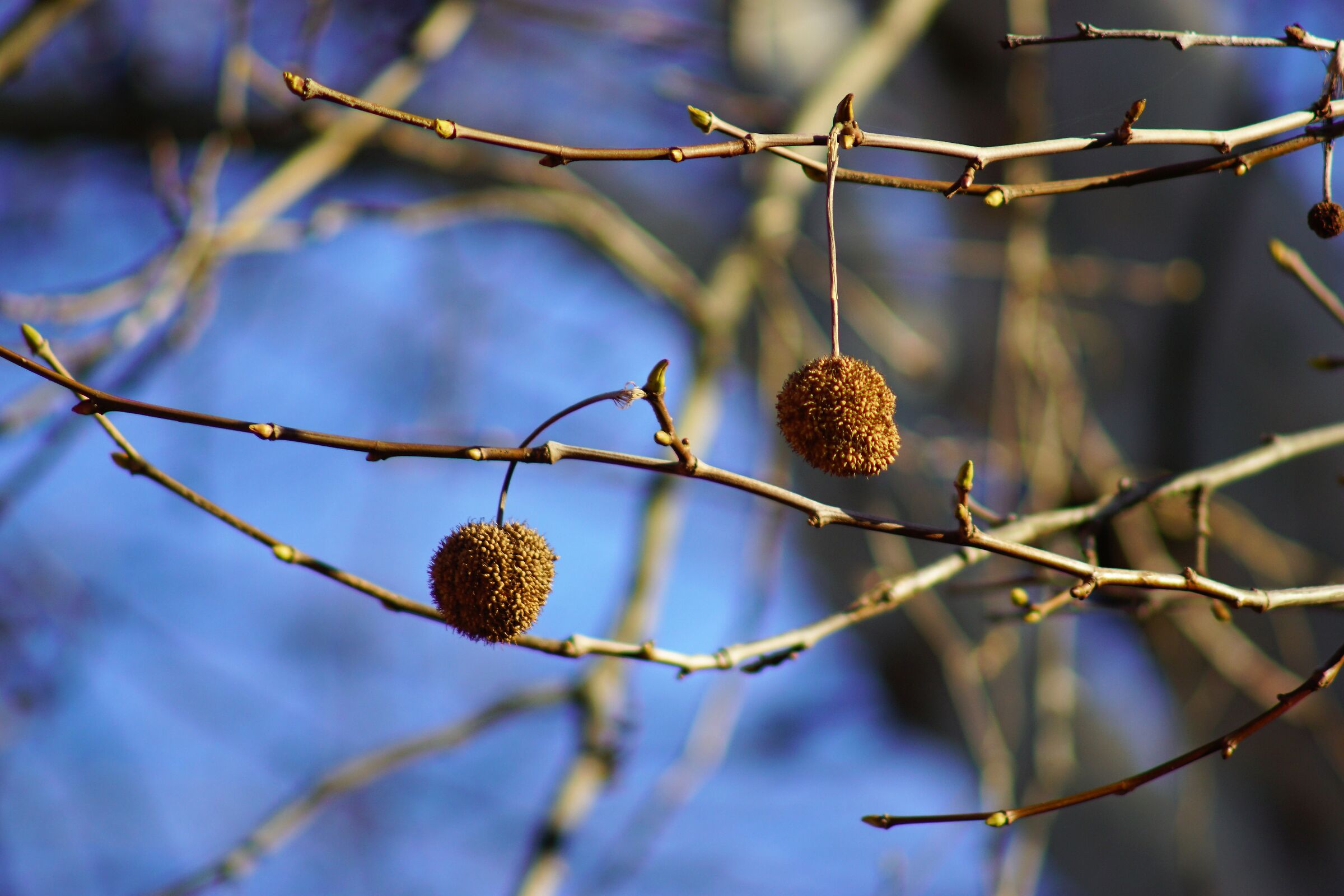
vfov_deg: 3.1
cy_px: 448
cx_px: 672
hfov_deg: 4.6
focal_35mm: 450
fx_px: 16799
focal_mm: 300
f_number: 5.6
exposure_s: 1/500
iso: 250
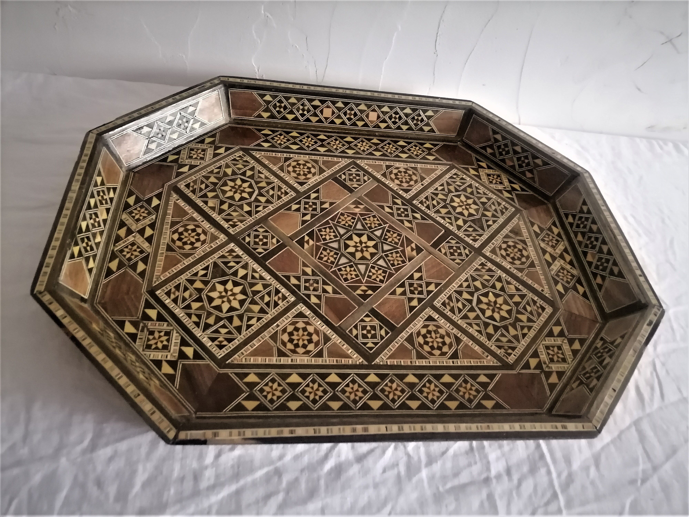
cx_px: 344
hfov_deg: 67.3
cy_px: 258
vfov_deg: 53.1
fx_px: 518
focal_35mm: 26
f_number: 1.8
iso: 2500
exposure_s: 1/14.3
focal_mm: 5.4
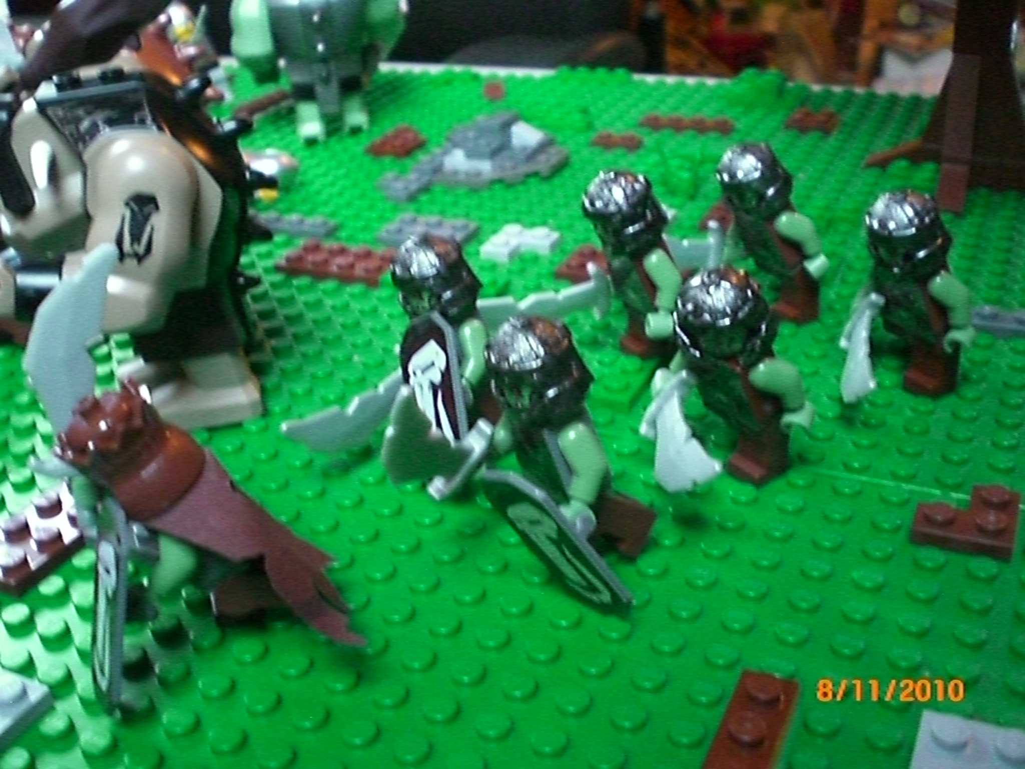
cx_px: 512
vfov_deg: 37.7
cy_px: 384
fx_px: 1125
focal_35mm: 38
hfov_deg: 49.0
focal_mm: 6.3
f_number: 3.1
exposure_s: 1/40
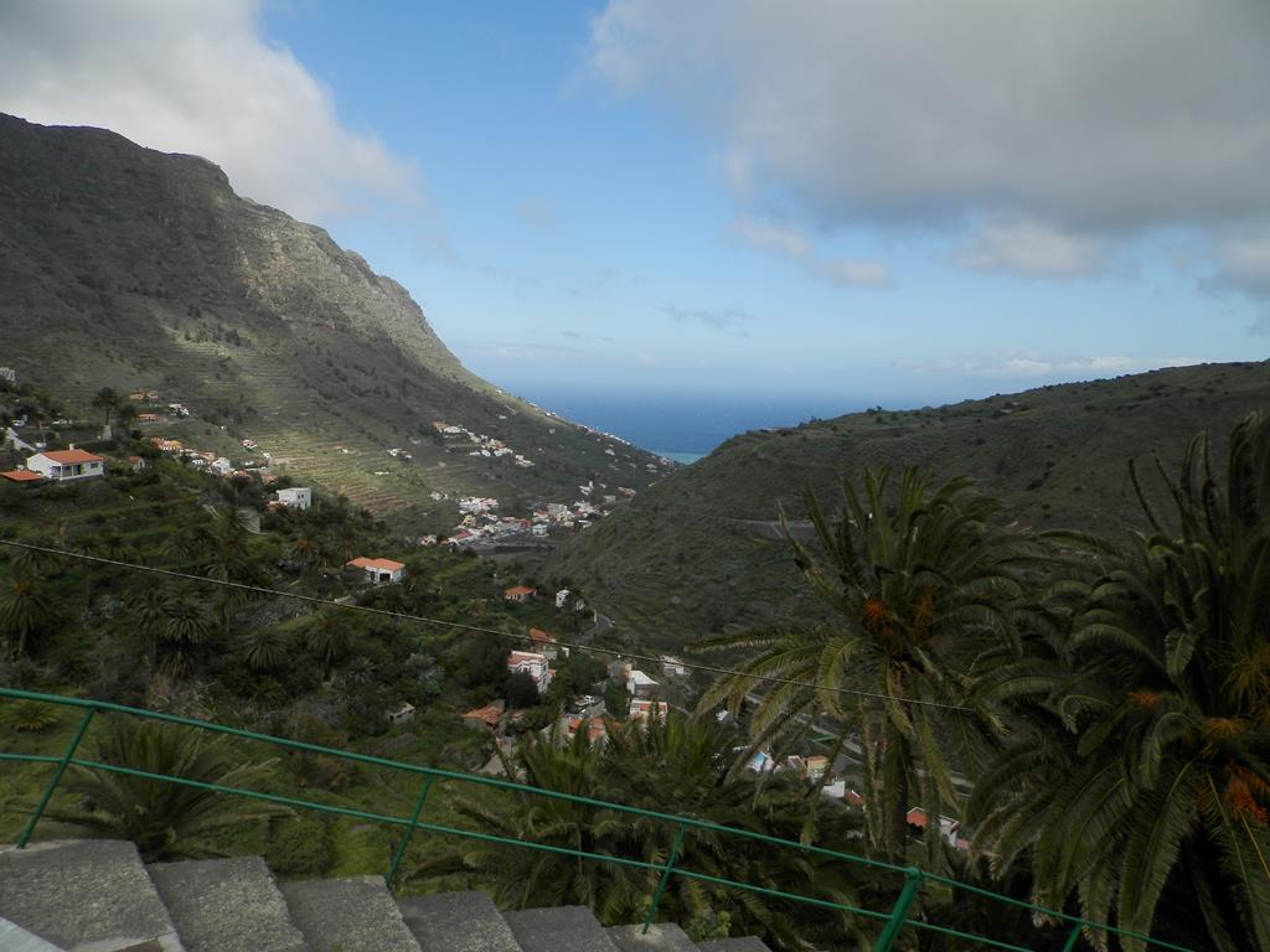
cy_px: 476
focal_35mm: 25
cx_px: 635
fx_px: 917
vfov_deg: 54.9
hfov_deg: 69.4
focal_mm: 4.5
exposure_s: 1/1600
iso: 80
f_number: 3.1
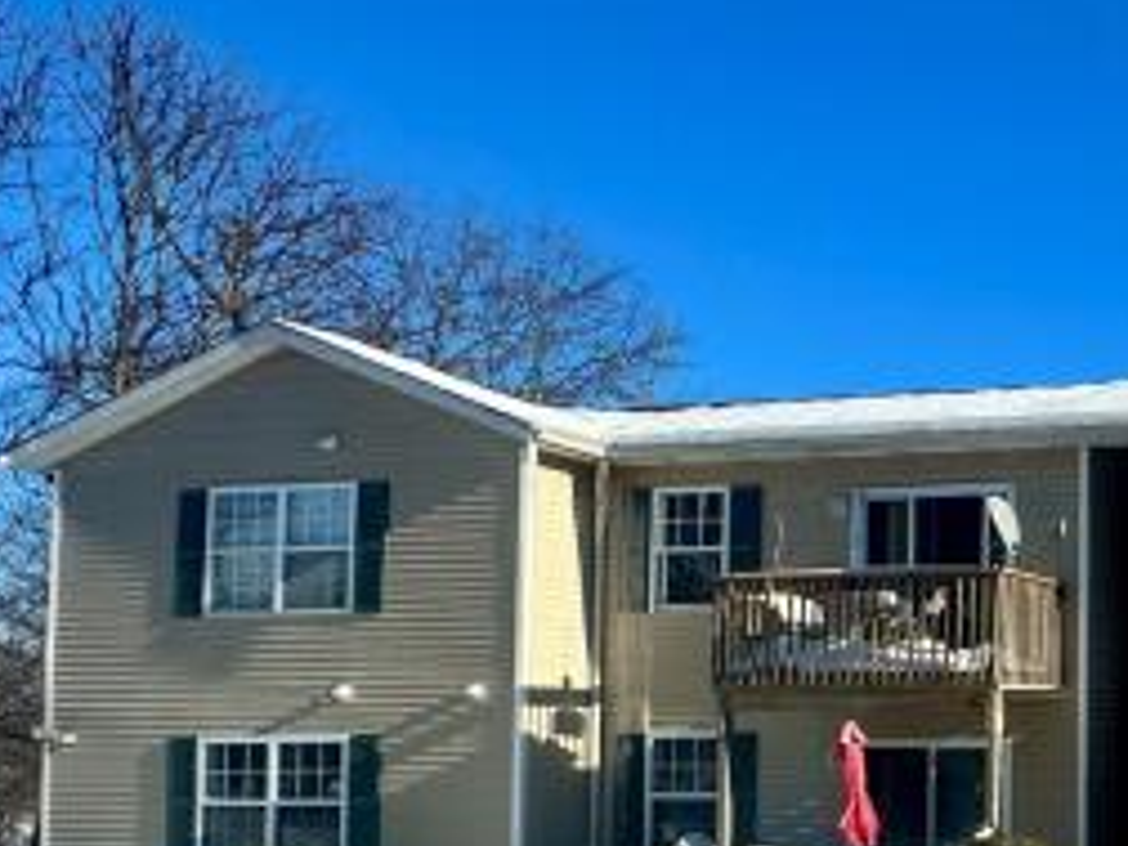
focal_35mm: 40
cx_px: 1406
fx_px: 1303
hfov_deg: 35.1
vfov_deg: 34.8
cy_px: 676
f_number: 2.2
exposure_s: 1/2212
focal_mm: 2.22
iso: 50
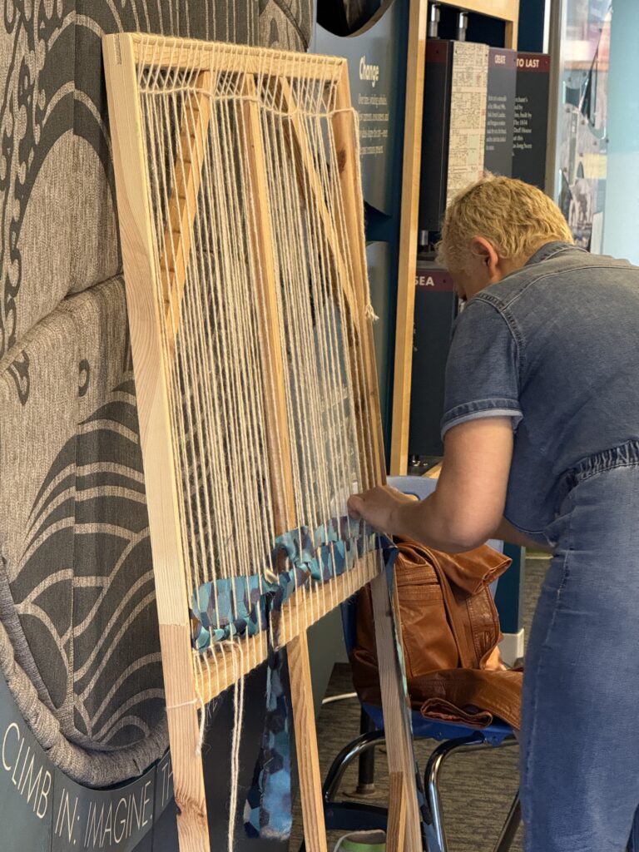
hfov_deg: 12.3
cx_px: 320
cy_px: 426
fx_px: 2954
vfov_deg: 16.4
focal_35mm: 120
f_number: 2.8
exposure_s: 1/60
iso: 640
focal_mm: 15.66
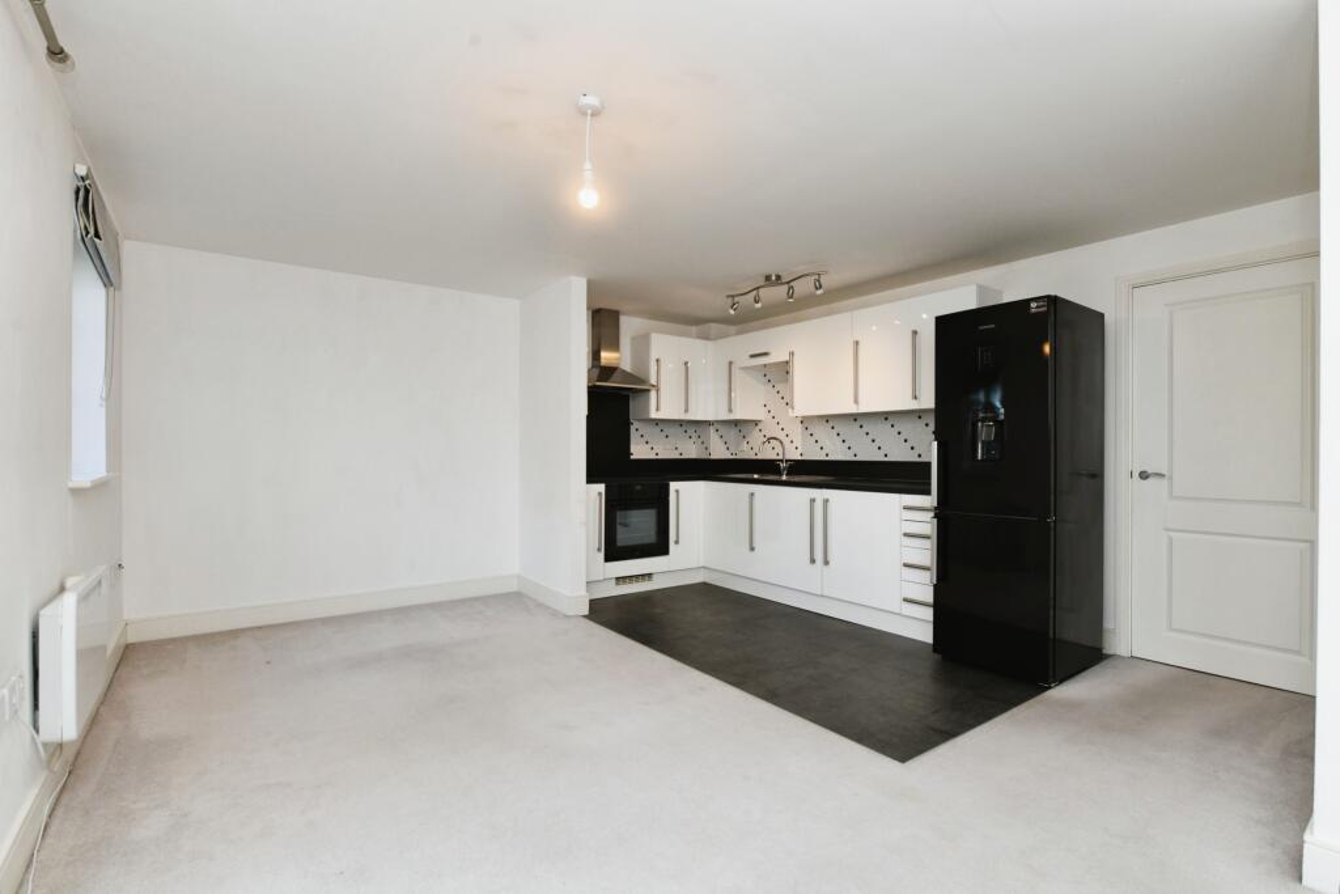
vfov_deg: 70.5
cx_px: 670
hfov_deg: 93.3
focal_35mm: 17
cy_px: 447
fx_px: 633
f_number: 8
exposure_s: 1/60
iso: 800
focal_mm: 17
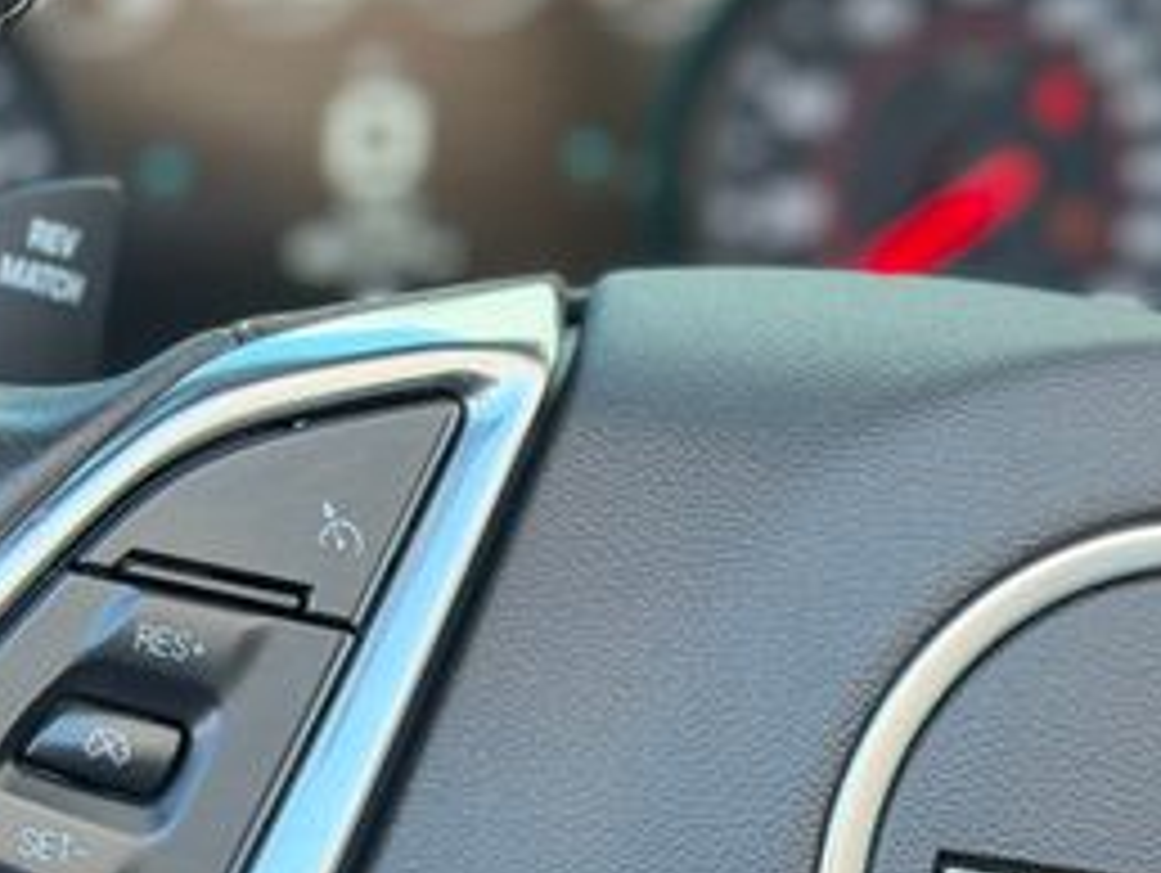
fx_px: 3995
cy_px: 824
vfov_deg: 12.4
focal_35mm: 119
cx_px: 248
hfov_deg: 16.4
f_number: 1.78
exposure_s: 1/205
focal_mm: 6.76
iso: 100
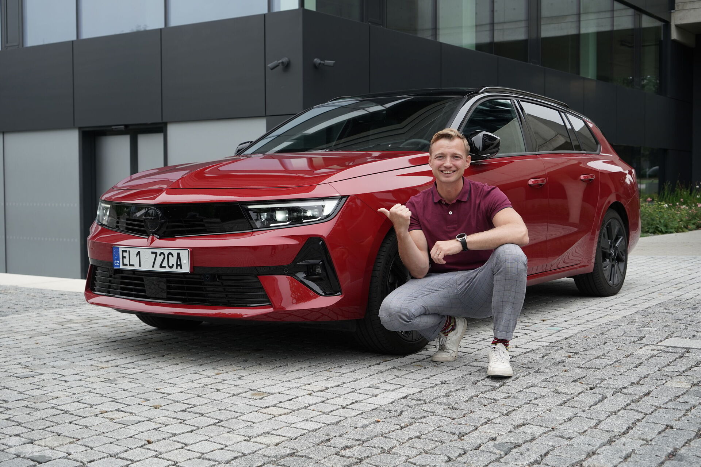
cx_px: 350
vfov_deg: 29.2
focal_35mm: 46
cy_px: 234
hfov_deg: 42.7
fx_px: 896
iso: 320
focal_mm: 46
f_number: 5.6
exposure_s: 1/500
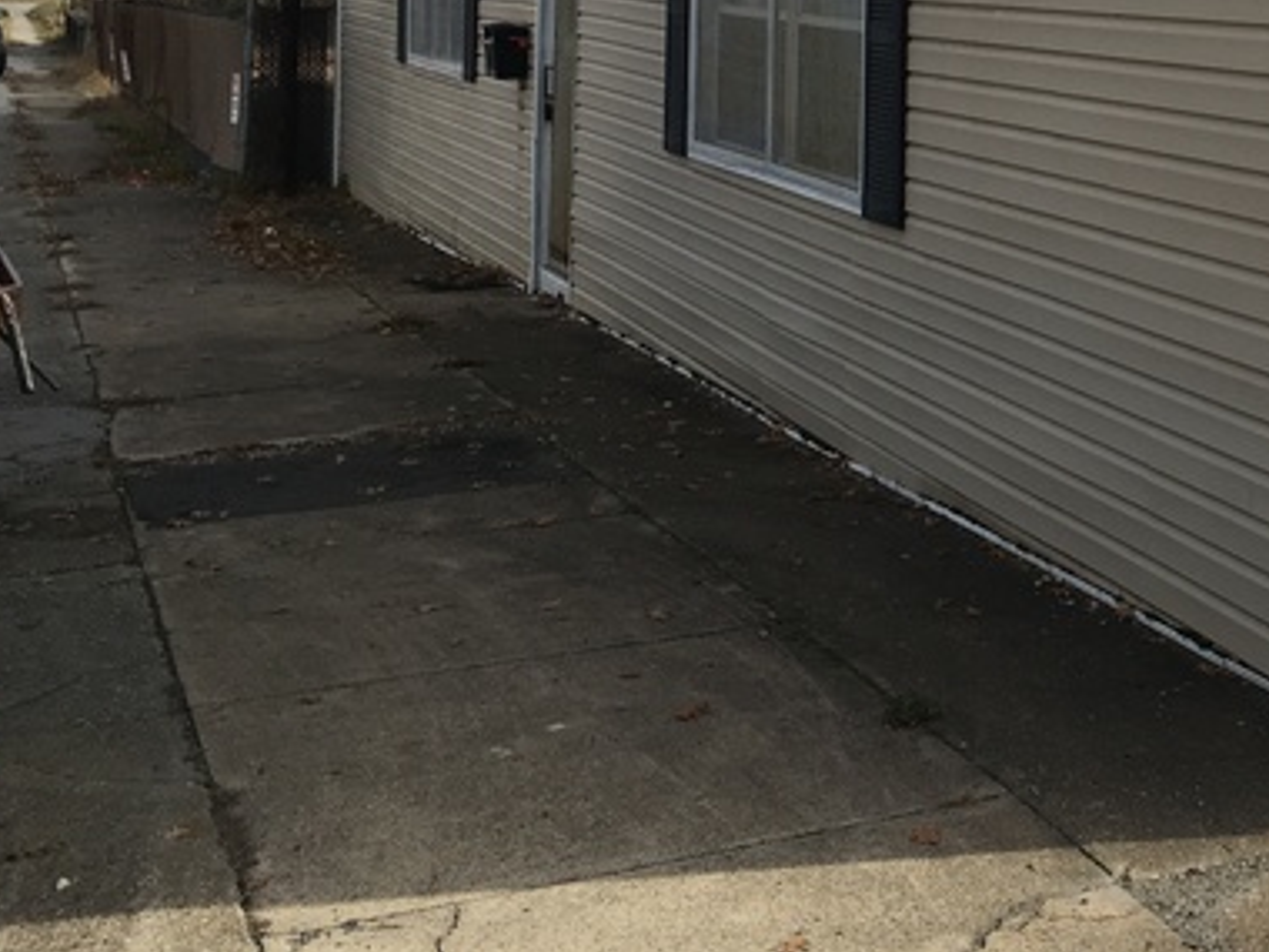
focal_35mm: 59
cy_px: -10
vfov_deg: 23.7
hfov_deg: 30.6
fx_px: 2163
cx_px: 1241
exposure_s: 1/1603
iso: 25
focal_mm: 4.15
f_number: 2.2
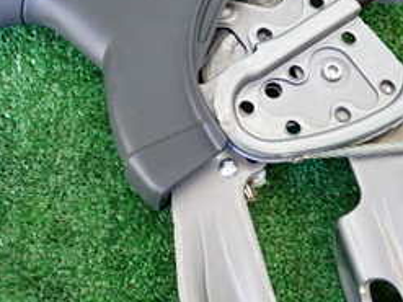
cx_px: 137
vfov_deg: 20.0
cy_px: 82
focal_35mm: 73
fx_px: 849
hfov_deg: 26.5
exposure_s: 1/30
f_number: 2.3
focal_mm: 5.4
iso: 320
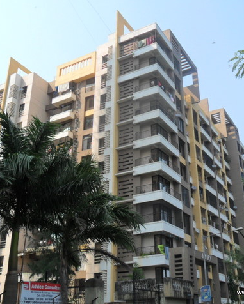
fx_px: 379
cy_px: 151
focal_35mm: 42
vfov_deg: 43.8
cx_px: 155
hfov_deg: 35.5
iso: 100
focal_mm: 5.7
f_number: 3.7
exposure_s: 1/750
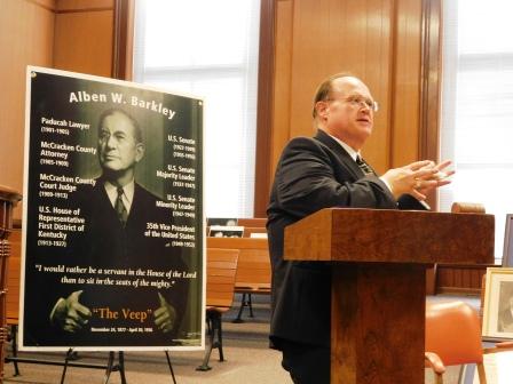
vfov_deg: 20.7
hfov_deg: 27.4
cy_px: 192
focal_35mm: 71
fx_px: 1052
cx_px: 256
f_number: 4.3
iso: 400
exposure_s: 1/13
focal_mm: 12.6
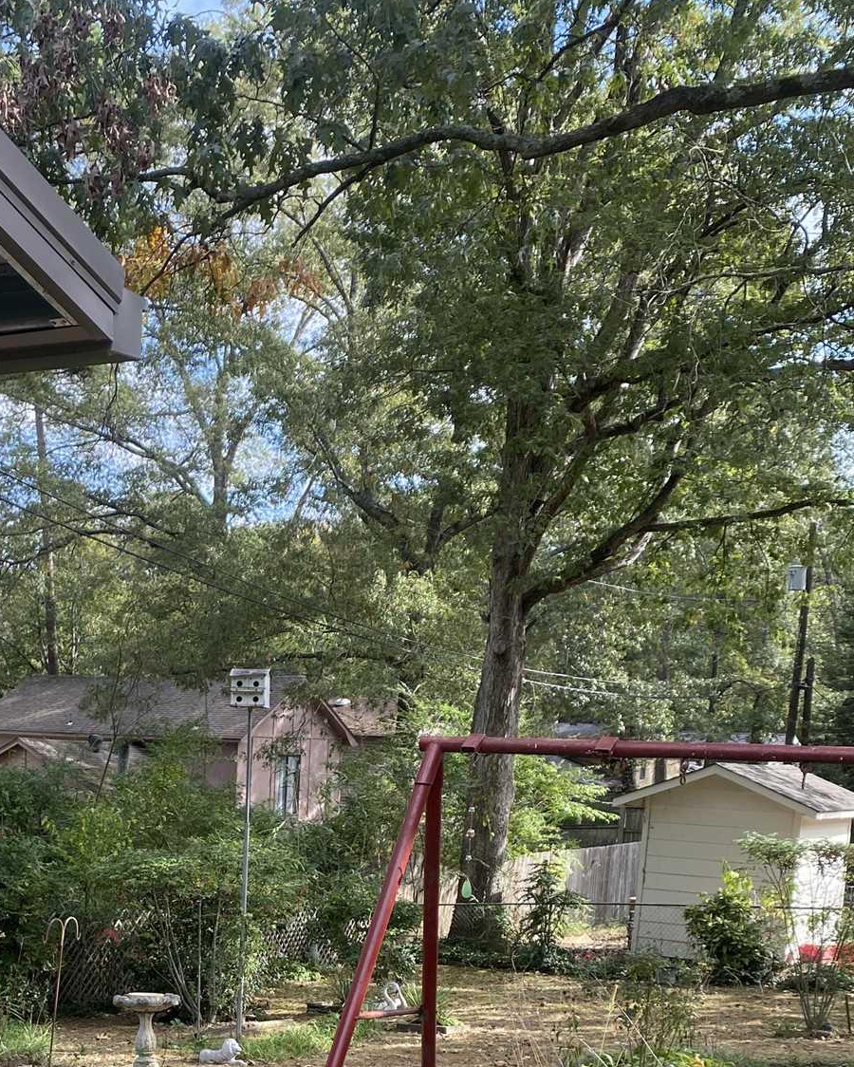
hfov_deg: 28.6
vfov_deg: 33.5
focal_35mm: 52
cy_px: 1015
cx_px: 185
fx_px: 1642
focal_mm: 4.25
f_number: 1.8
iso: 32
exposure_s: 1/431
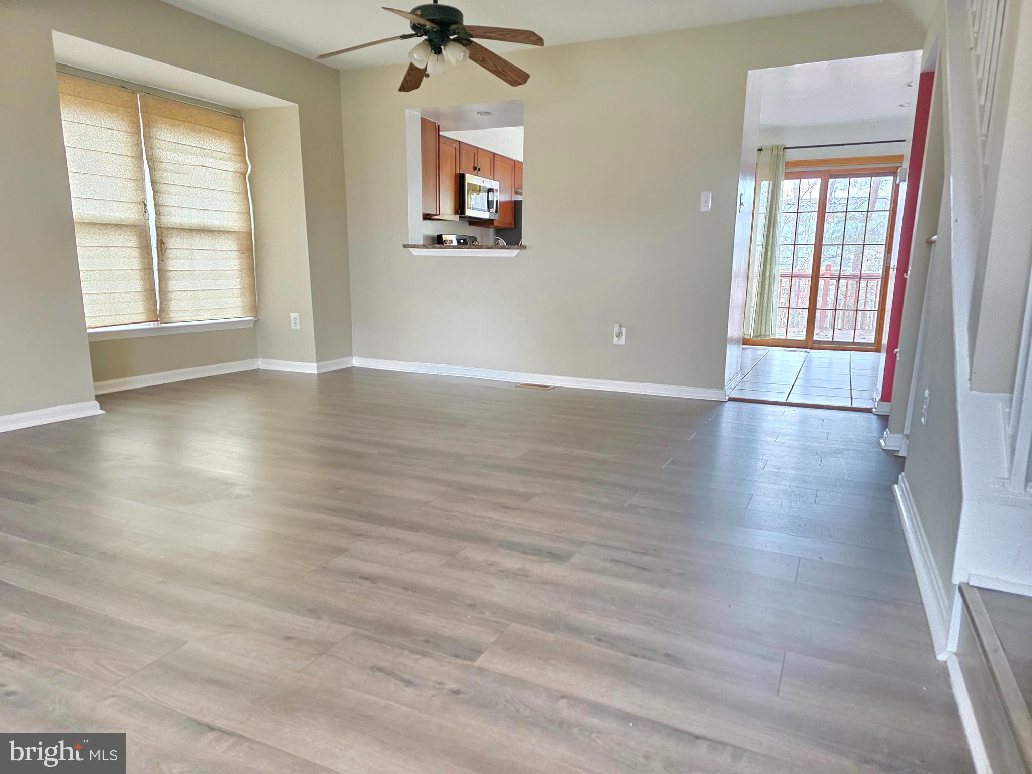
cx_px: 516
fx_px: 686
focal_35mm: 23
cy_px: 387
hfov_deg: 73.9
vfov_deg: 58.9
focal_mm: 6.3
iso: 2000
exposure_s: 1/120
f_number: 1.7
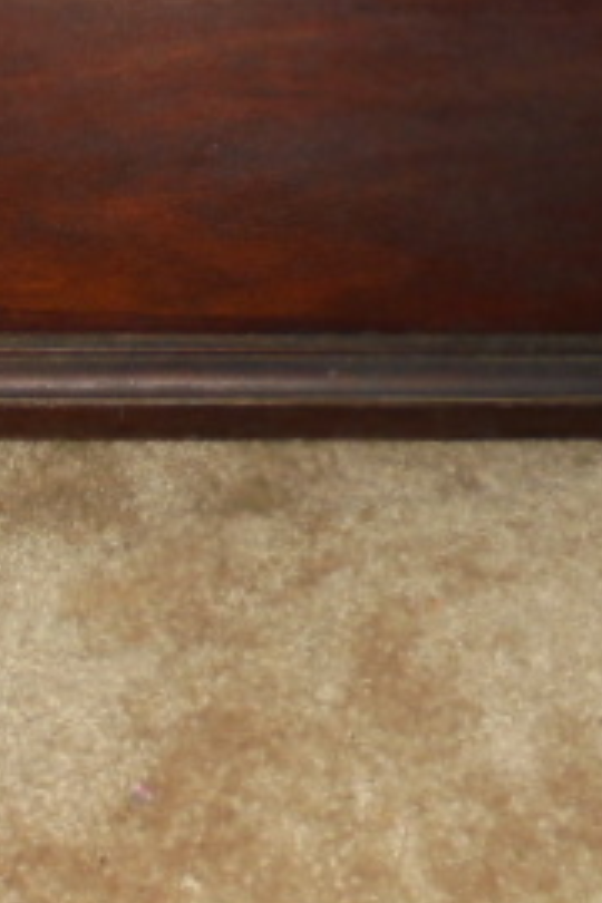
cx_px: -23
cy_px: 251
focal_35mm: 64
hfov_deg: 20.5
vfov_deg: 31.0
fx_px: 1605
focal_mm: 4.6
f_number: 3.5
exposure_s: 1/30
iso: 200
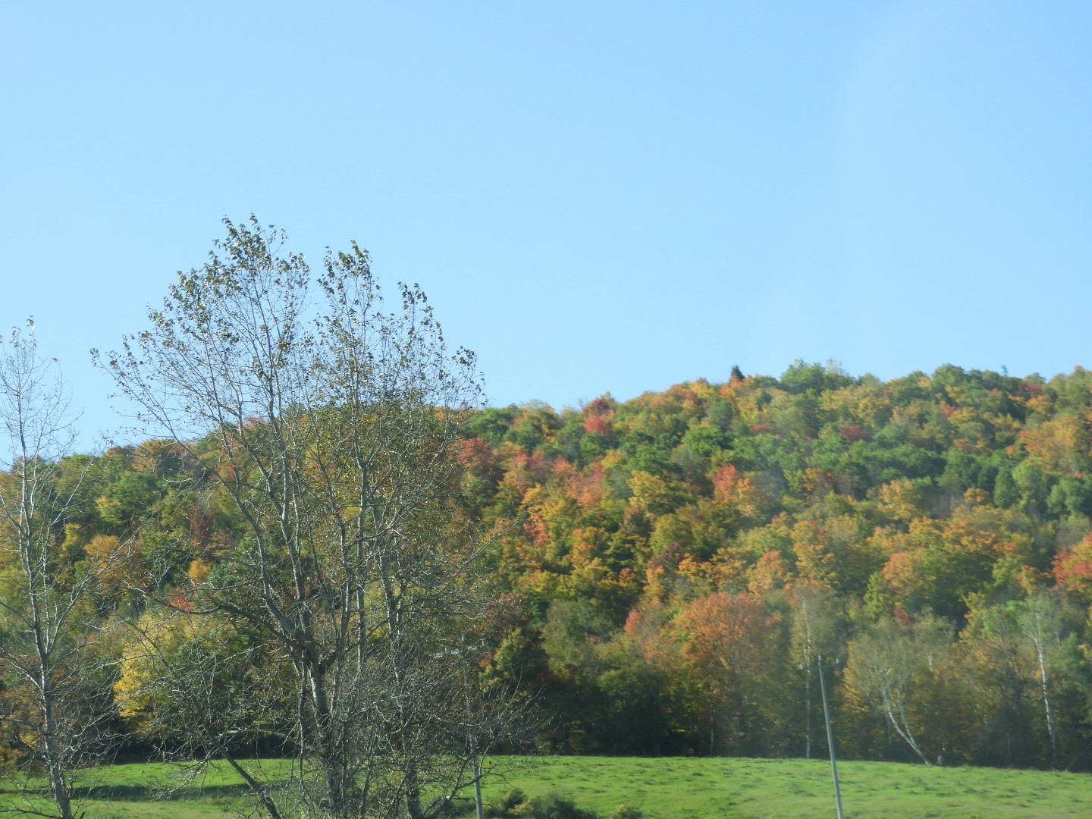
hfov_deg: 17.1
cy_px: 410
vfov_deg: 12.9
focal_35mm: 115
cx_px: 546
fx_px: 3628
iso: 100
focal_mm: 20.6
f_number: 5
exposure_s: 1/250
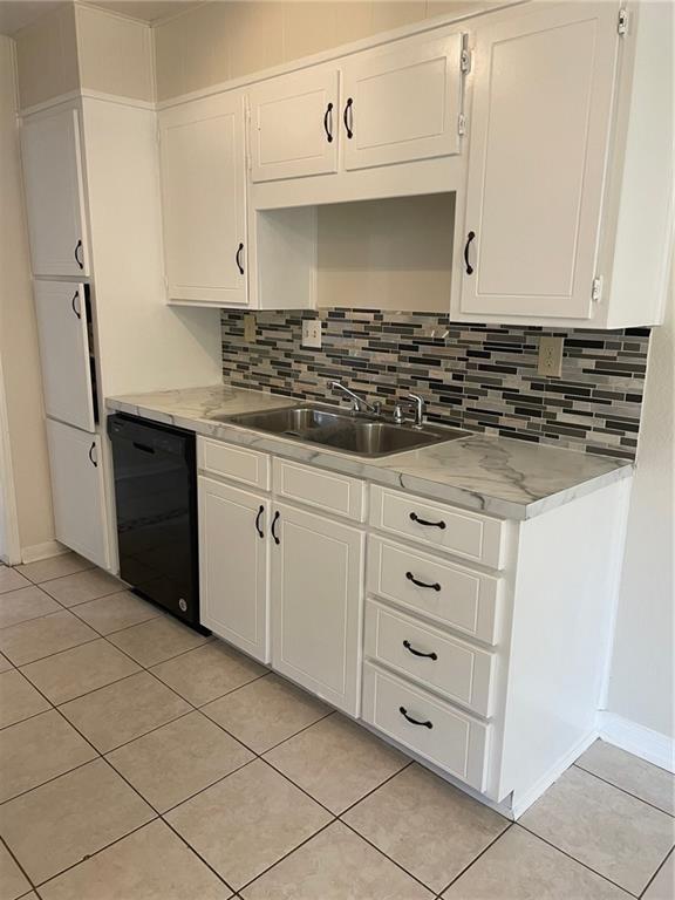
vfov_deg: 67.3
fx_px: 676
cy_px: 450
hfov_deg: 53.1
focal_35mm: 26
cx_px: 338
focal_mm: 4.2
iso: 100
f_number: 1.6
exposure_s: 1/60
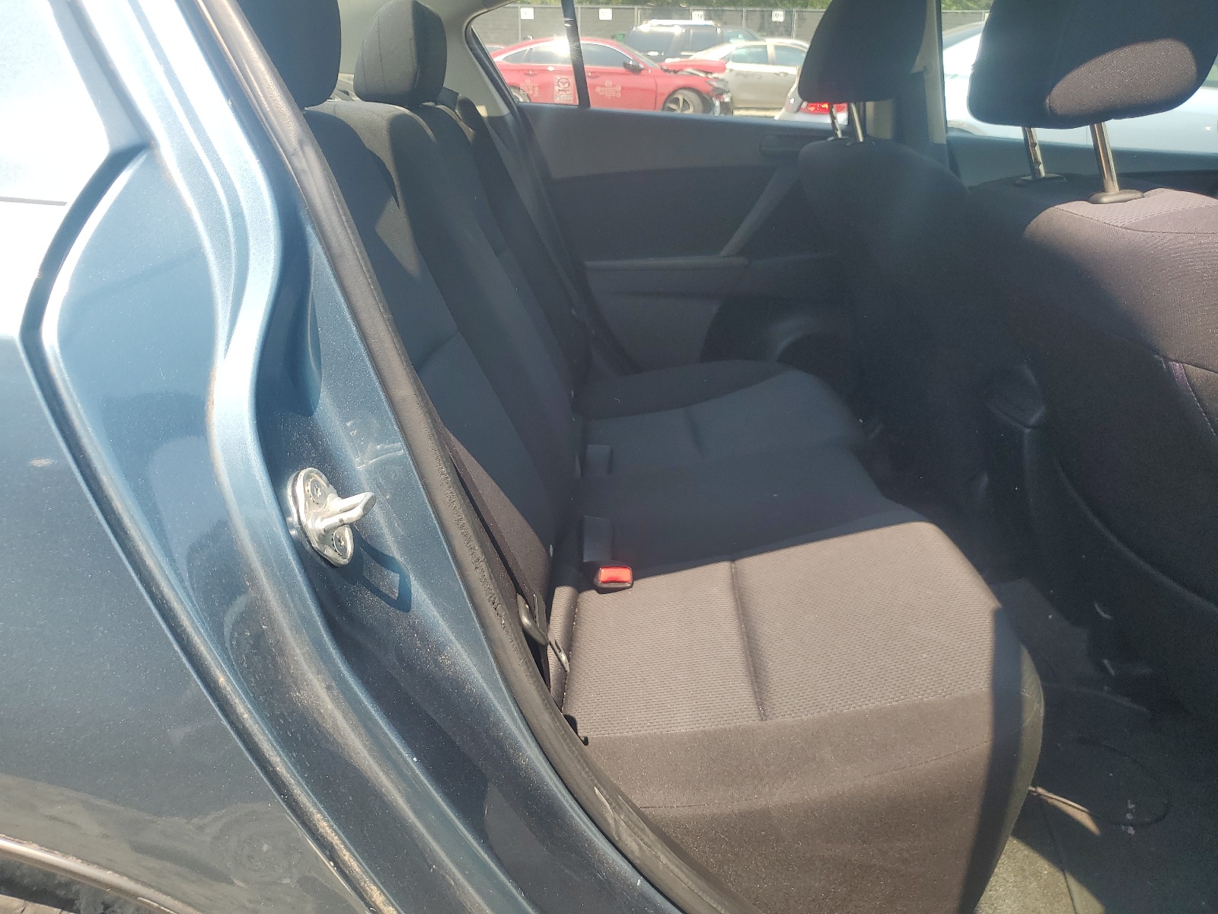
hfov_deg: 67.3
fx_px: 915
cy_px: 457
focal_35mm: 26
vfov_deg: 53.1
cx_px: 609
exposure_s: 1/769
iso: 50
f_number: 1.5
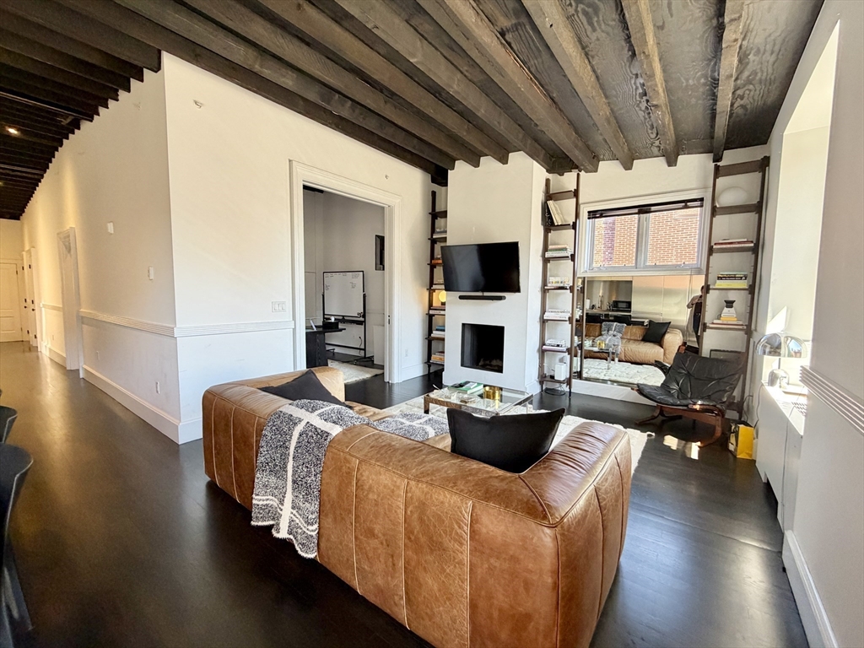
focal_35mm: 14
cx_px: 432
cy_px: 324
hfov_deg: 102.1
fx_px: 349
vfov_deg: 85.7
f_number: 2.2
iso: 320
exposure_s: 1/120
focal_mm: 2.22
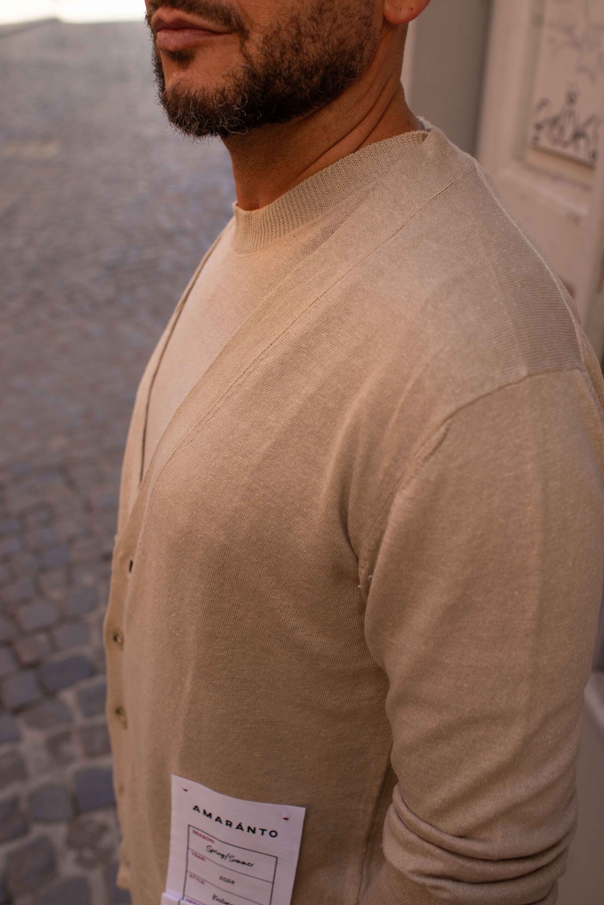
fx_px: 880
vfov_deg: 54.4
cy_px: 452
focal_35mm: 35
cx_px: 302
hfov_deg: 37.9
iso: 400
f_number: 4
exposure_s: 1/800
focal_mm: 35
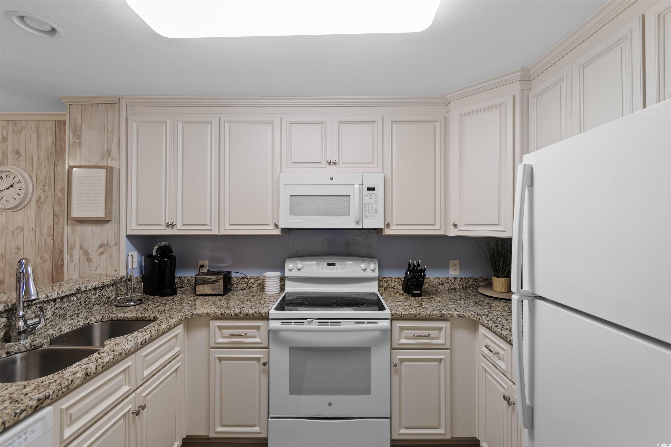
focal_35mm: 15
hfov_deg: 100.4
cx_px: 336
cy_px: 224
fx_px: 280
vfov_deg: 77.3
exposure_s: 1/5
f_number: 4.5
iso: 100
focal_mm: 10
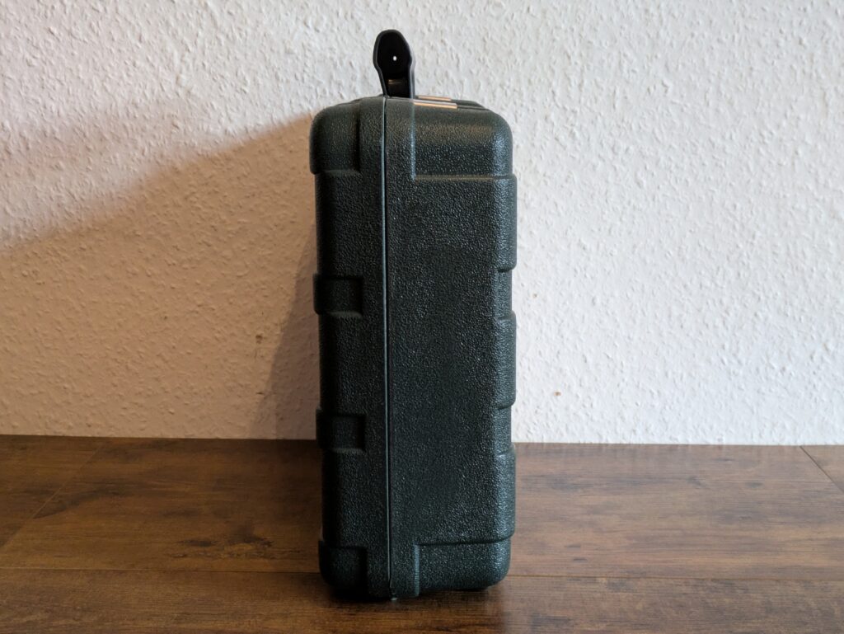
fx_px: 1244
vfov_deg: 28.6
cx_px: 422
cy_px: 317
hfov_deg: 37.5
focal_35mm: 51
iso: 475
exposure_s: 1/25
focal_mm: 5.43
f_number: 1.89
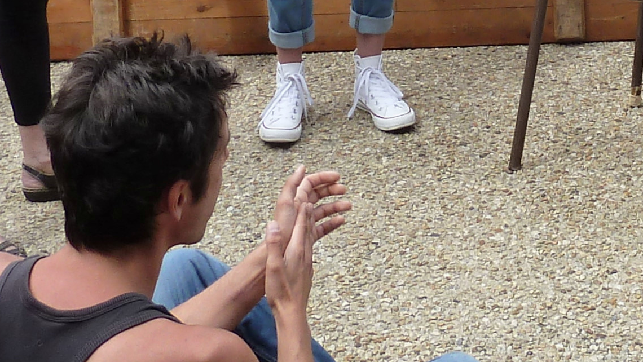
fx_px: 1603
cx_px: 587
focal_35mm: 94
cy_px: -208
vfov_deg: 12.2
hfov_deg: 22.1
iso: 80
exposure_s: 1/200
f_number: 4
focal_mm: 4.1
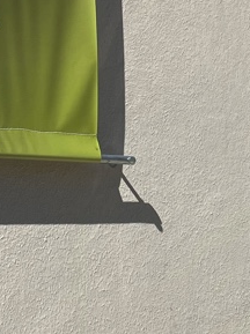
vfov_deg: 15.5
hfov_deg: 12.0
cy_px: -47
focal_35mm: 123
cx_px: 96
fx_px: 1187
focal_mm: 4.2
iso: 32
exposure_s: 1/5814
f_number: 1.6
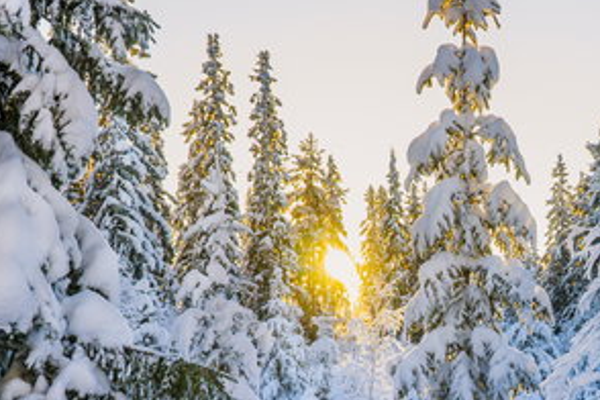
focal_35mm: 74
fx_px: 1233
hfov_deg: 26.2
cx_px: 576
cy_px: 395
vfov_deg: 18.0
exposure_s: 1/640
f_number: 5
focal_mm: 23
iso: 400
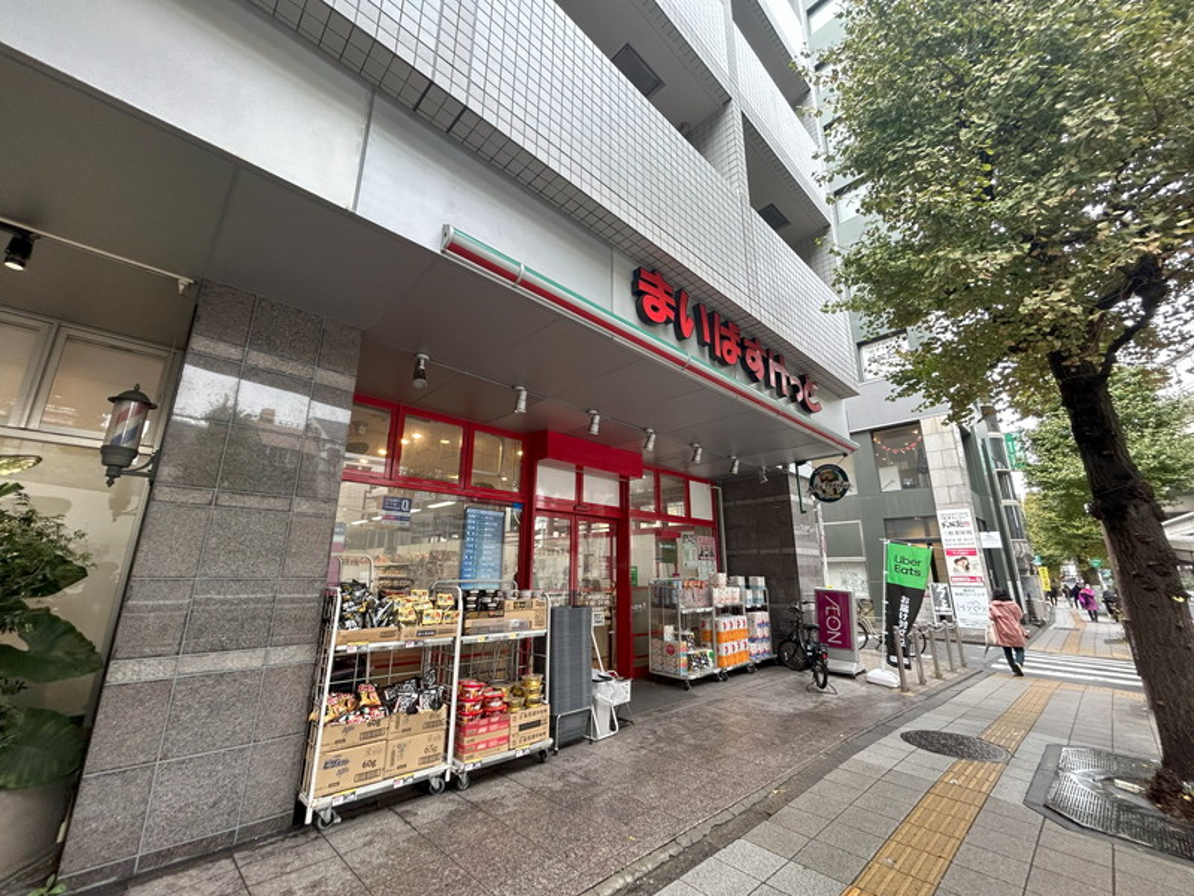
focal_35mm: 14
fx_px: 483
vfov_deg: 85.7
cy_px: 448
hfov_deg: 102.1
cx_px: 597
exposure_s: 1/99
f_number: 2.4
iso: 125
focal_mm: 1.54
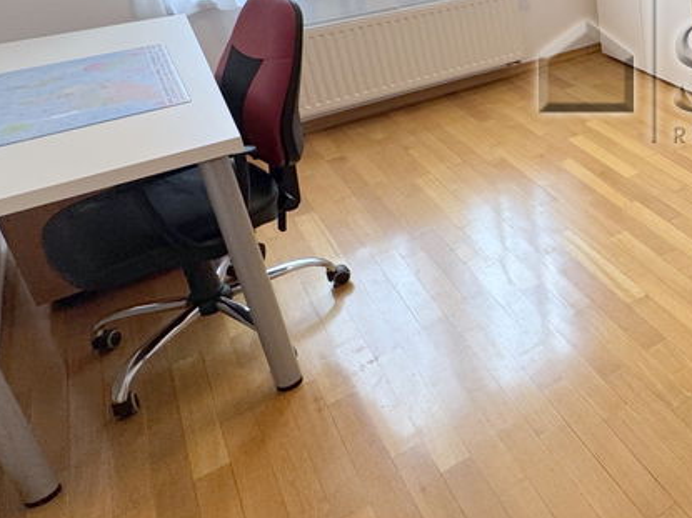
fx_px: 719
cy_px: 67
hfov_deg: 40.5
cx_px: 776
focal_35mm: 36
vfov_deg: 37.4
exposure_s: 1/100
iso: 125
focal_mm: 2.22
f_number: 2.2
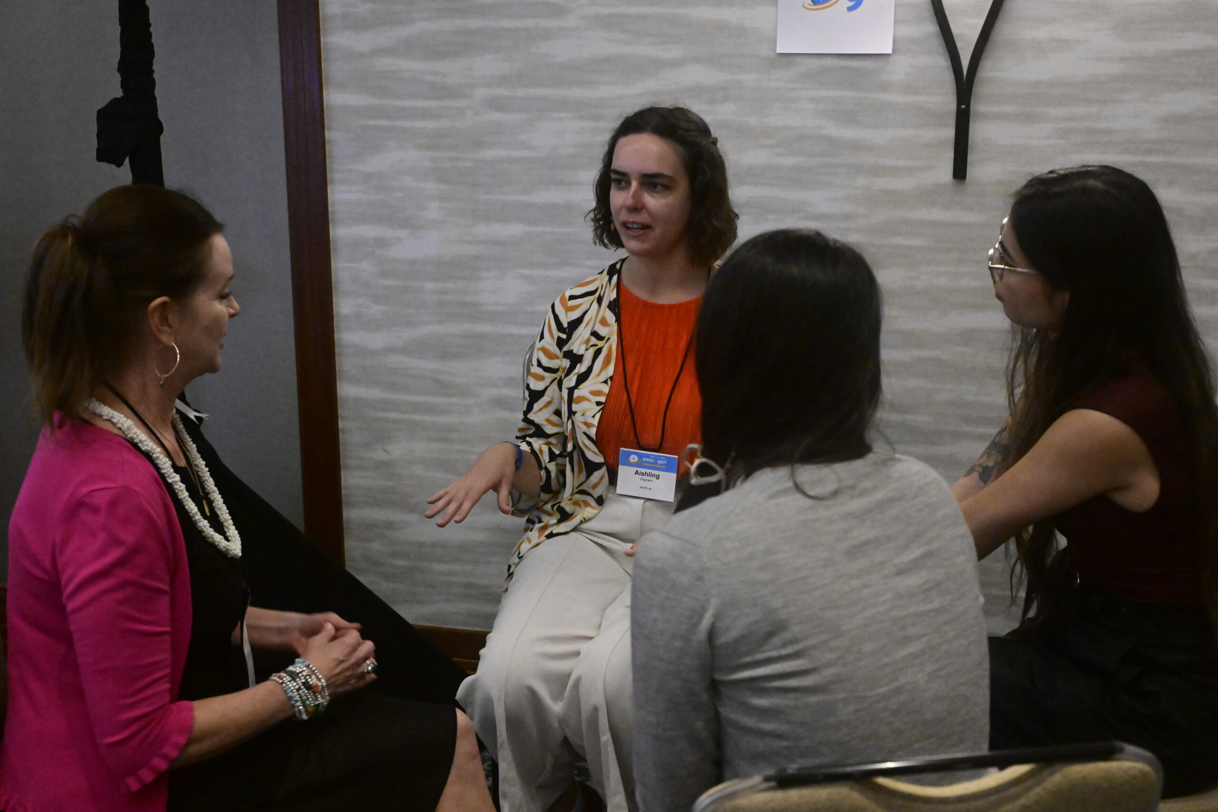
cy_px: 406
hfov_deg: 41.1
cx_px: 609
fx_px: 1624
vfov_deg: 28.1
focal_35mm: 48
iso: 16000
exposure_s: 1/125
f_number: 5.6
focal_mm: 48
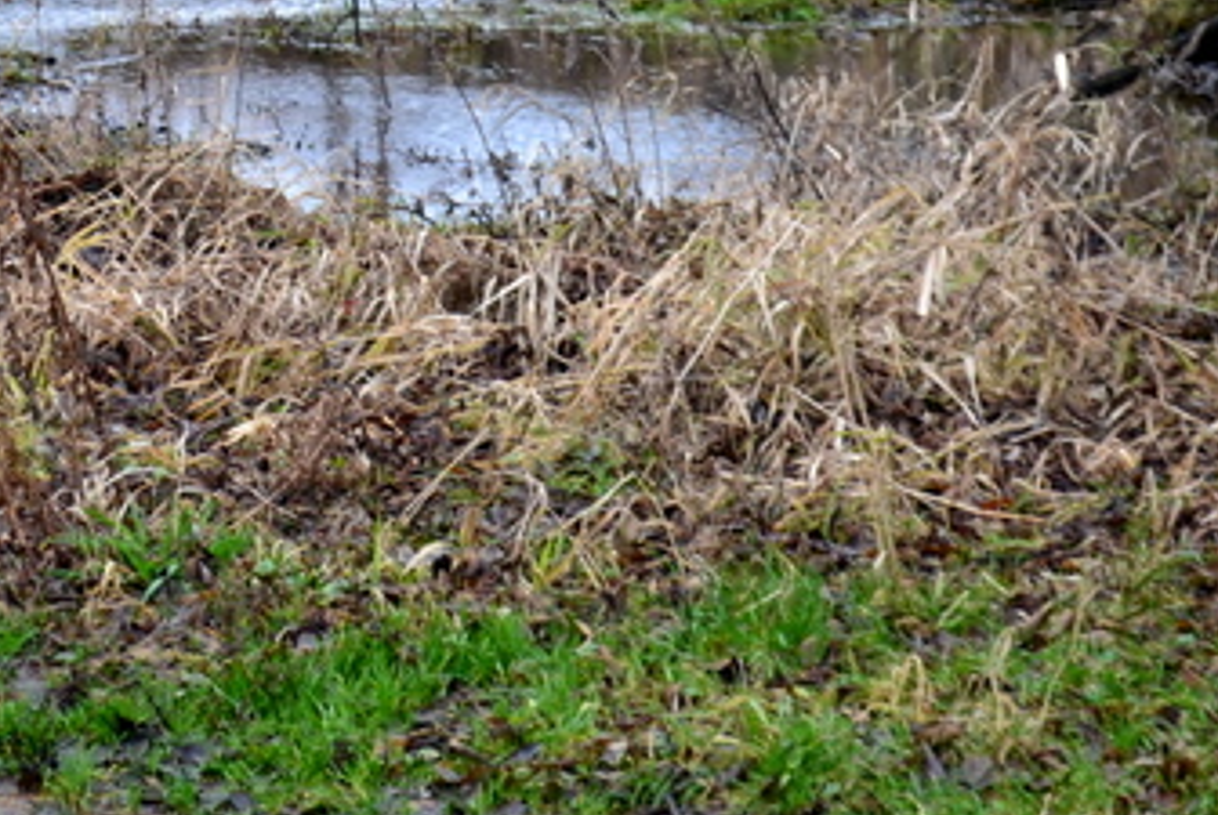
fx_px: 6646
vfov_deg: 7.0
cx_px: -178
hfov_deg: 10.3
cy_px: -54
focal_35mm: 196
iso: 450
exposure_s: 1/60
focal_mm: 55
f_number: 8
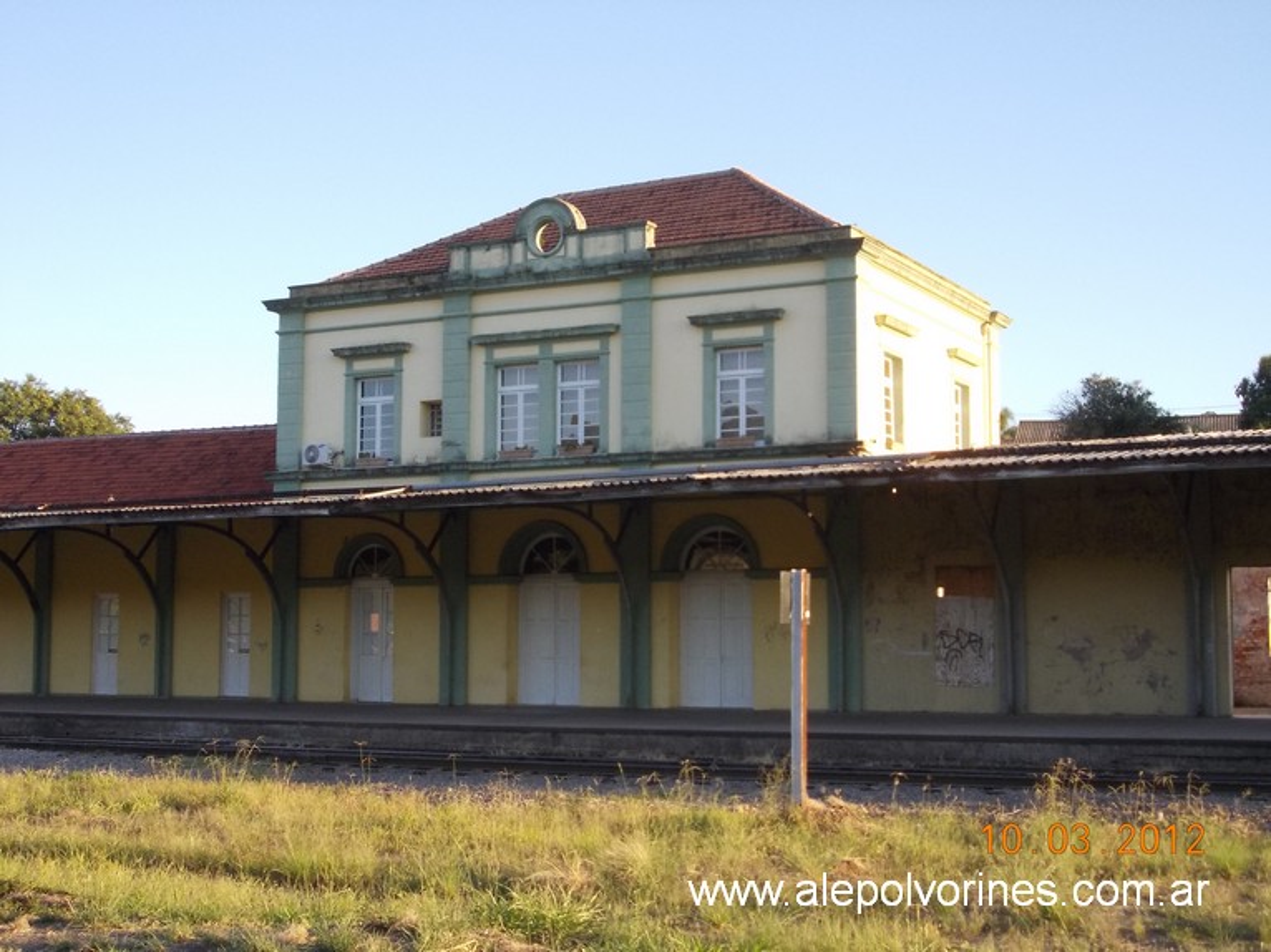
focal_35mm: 51
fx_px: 1872
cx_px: 636
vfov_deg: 28.5
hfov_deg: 37.5
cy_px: 476
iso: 125
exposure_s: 1/250
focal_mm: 7.2
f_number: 3.6
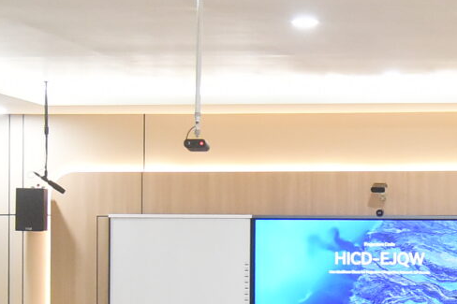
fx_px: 2132
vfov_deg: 8.1
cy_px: 264
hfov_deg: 12.1
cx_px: 460
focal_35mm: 168
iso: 3200
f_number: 4.5
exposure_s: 1/125
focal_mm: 32
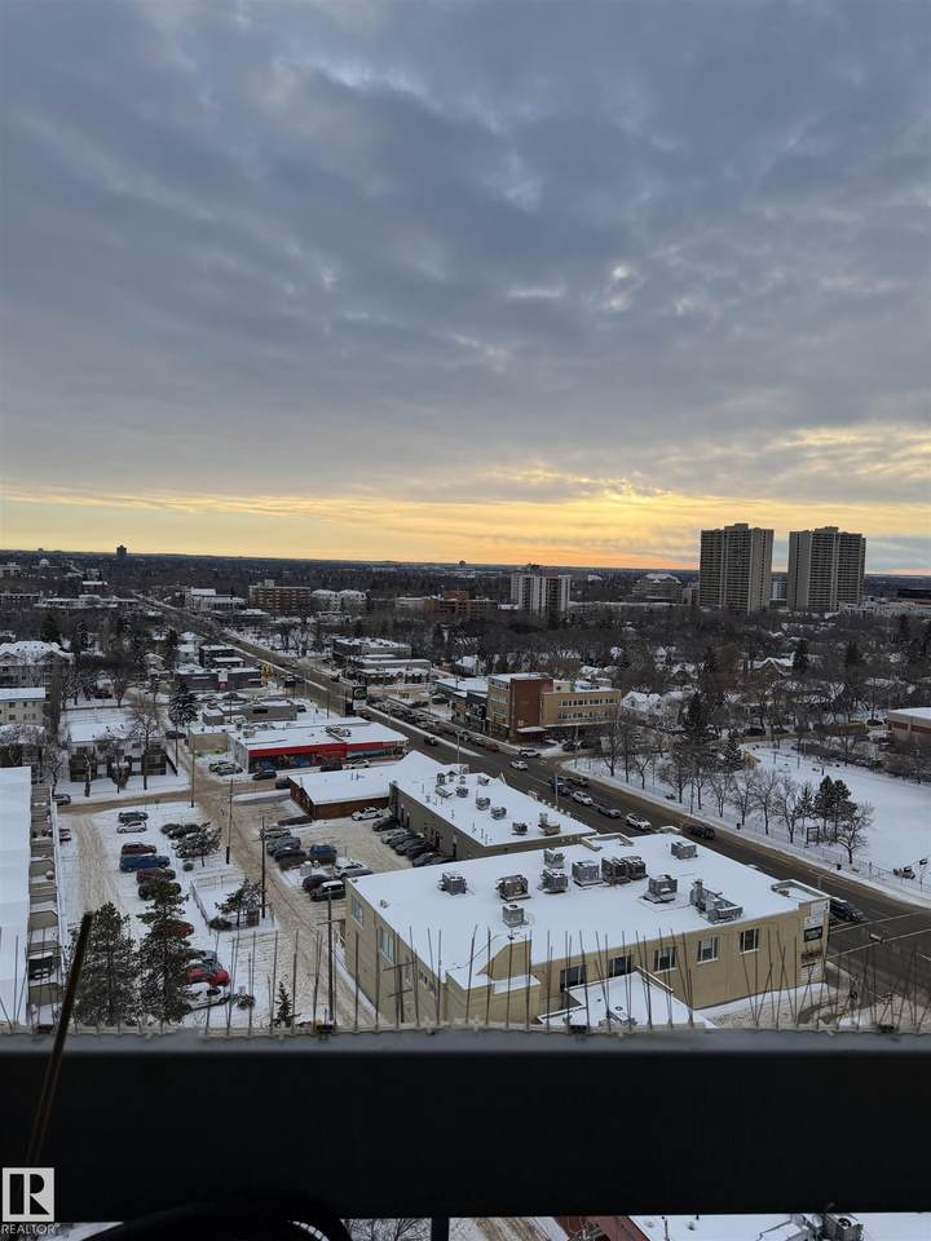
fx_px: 861
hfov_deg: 56.8
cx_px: 466
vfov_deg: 71.6
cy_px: 620
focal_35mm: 24
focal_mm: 6.76
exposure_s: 1/3425
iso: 100
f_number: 1.78
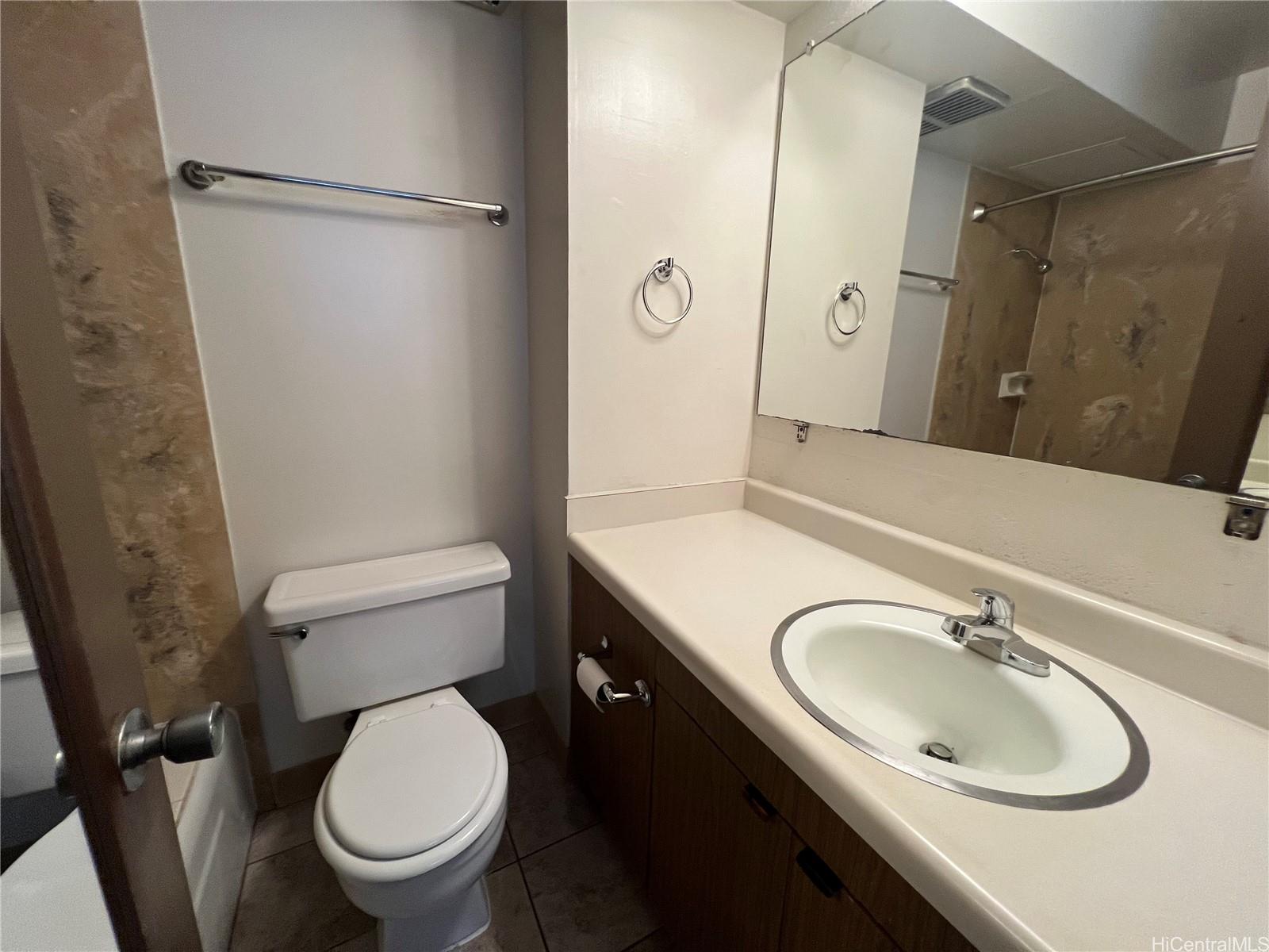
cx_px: 634
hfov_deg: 106.2
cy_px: 476
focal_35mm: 13
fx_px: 477
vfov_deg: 89.9
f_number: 1.8
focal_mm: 1.57
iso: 250
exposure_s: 1/120
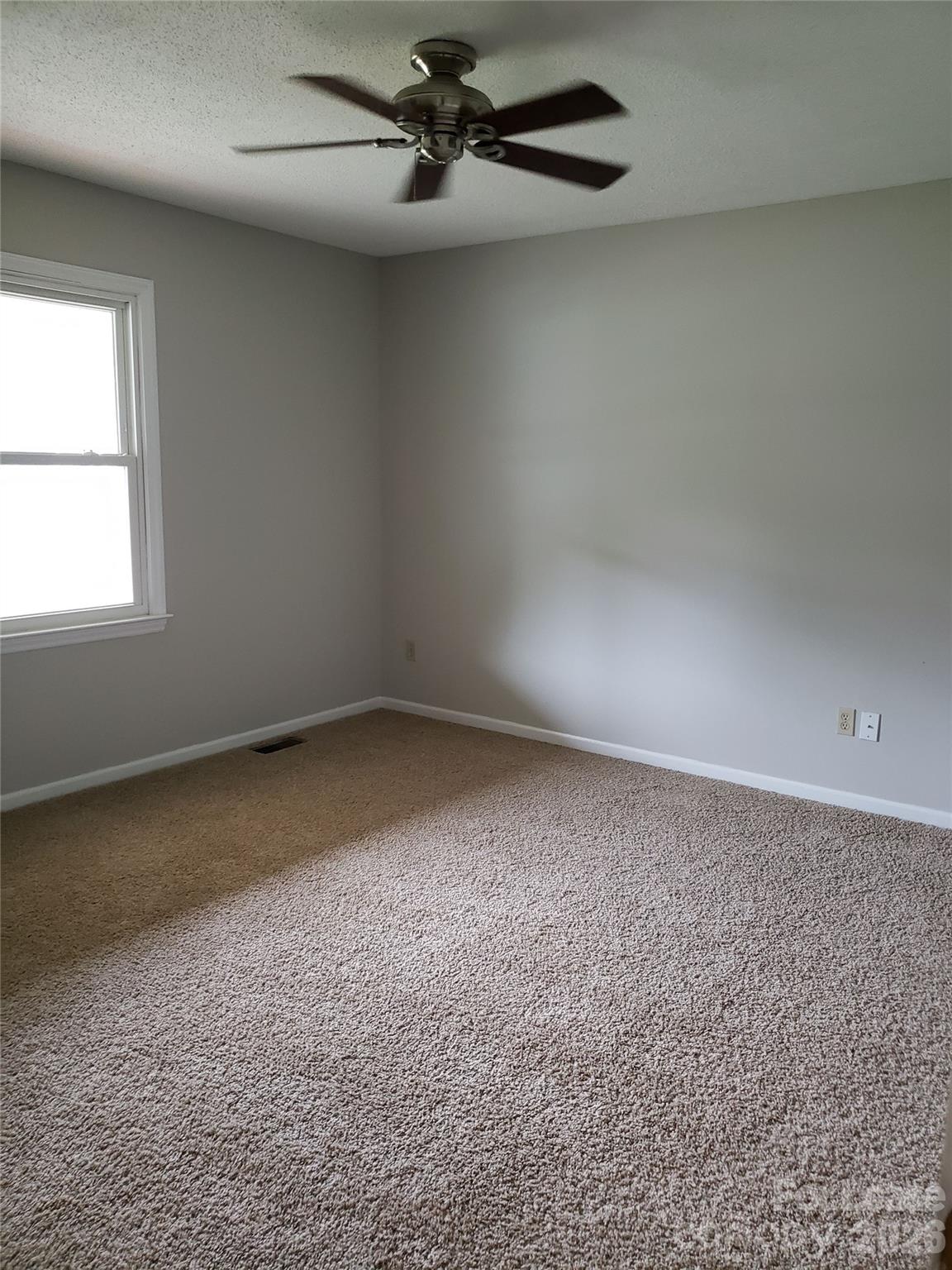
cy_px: 635
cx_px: 476
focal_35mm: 26
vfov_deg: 67.3
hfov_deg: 53.1
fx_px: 953
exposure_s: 1/10
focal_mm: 4.3
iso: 400
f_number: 1.5
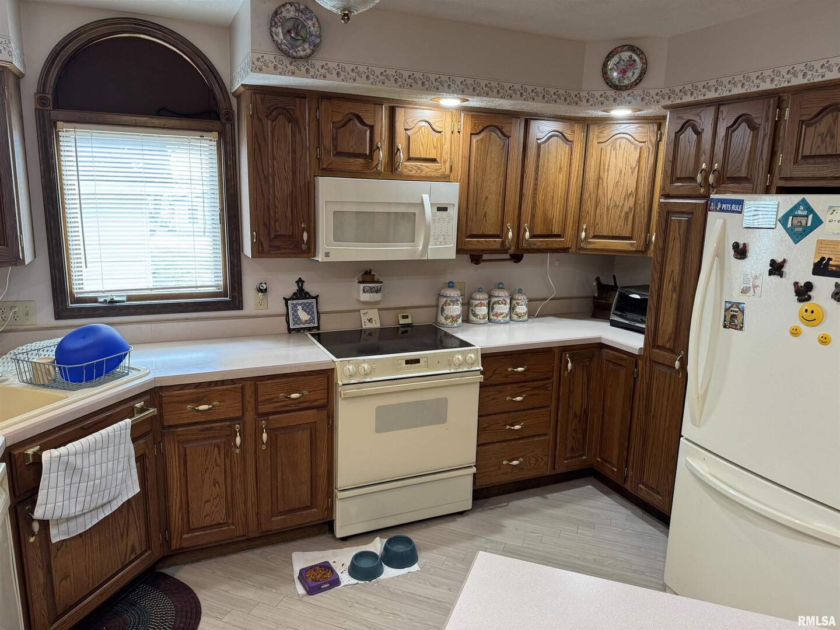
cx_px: 420
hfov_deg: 71.6
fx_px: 582
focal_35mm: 24
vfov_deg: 56.8
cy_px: 315
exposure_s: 1/60
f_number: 1.78
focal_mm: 6.76
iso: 160
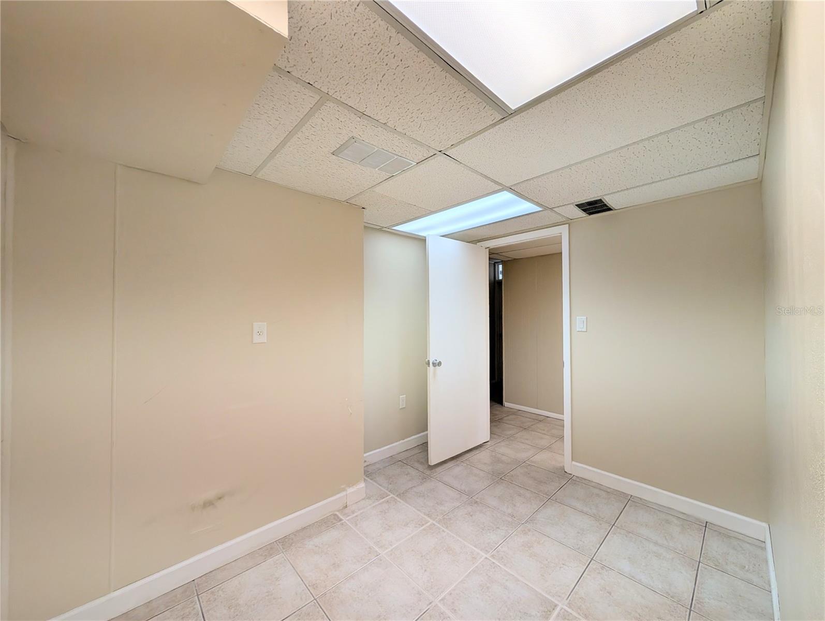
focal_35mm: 12
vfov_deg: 94.6
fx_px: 286
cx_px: 412
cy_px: 310
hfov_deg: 110.5
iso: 49
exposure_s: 1/509
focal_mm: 2.02
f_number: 1.7
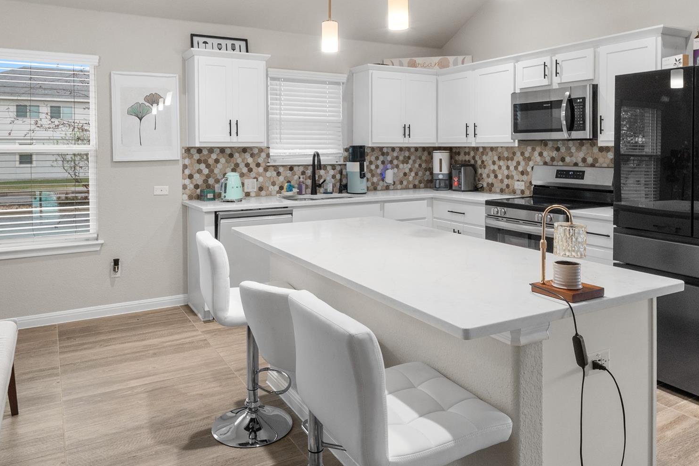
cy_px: 154
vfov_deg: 50.3
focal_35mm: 25
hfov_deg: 71.5
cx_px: 340
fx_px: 485
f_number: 7.1
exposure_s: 1/25
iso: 400
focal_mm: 12
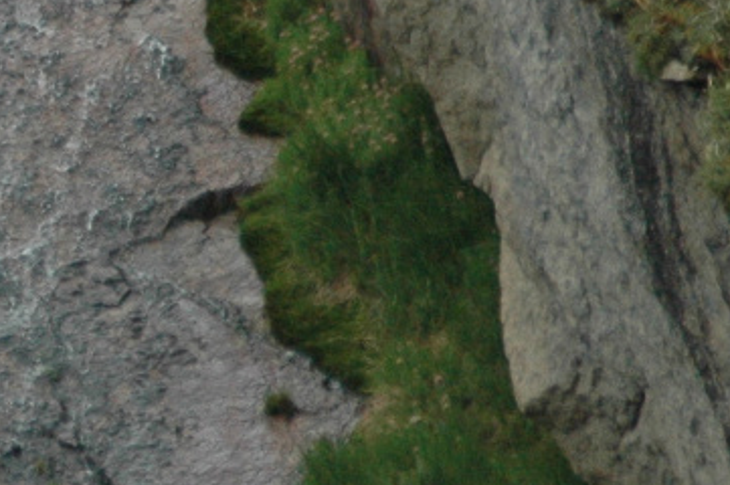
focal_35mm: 1993
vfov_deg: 0.7
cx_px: -186
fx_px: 40376
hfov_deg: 1.0
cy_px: 425
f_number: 5.6
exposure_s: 1/1000
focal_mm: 300
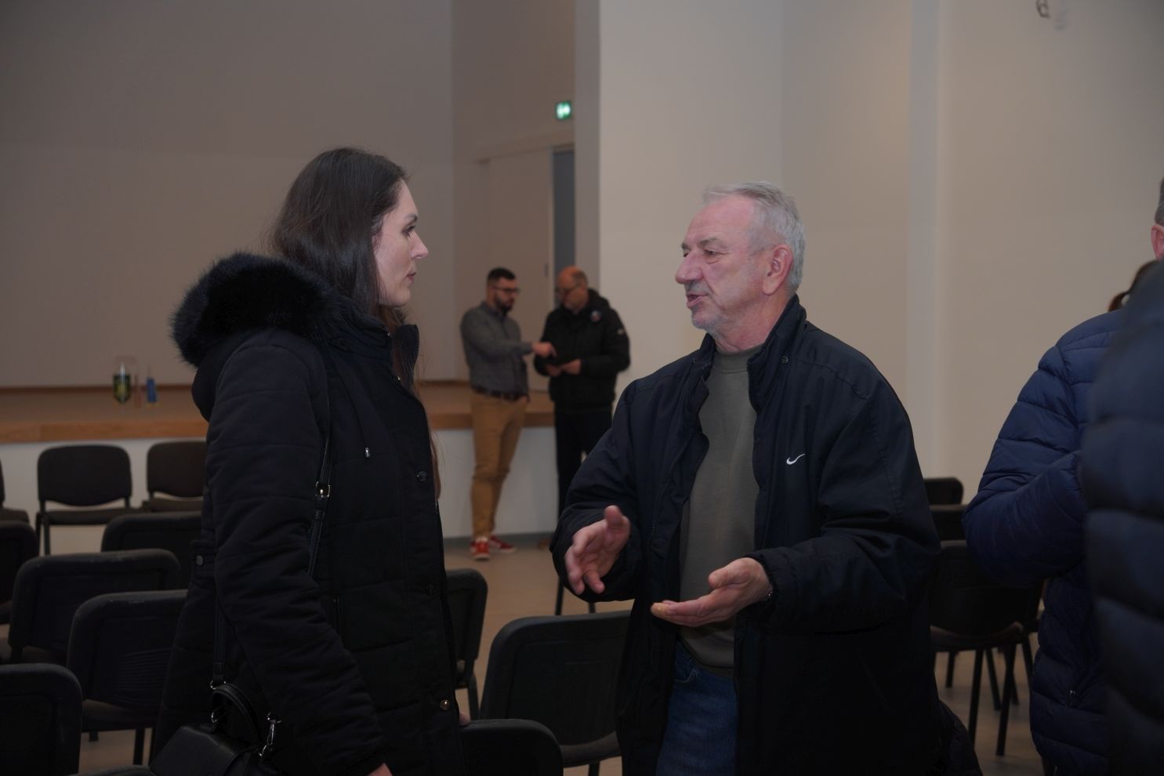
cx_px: 582
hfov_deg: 31.0
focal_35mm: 65
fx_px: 2100
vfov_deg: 20.9
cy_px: 388
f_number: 4
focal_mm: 43.3
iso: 250
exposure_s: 1/200
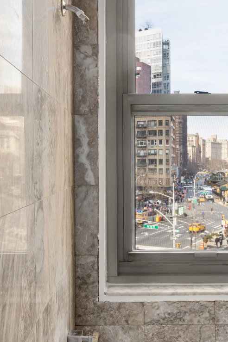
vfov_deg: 52.9
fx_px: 342
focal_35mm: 36
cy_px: 198
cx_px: 190
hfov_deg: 35.4
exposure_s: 1/5
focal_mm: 19
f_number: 11
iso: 500
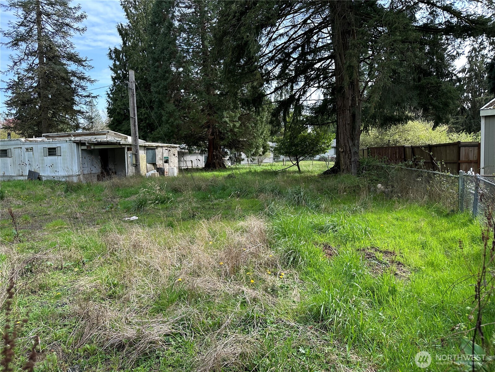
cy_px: 186
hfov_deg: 71.6
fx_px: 343
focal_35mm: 24
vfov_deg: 56.8
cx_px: 248
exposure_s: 1/864
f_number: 1.78
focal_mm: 6.86
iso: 80
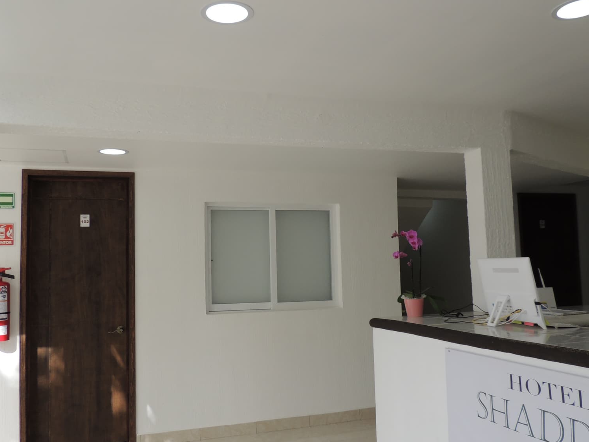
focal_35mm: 32
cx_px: 265
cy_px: 216
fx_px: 544
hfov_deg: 56.7
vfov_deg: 44.2
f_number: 3
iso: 100
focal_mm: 4.3
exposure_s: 1/250
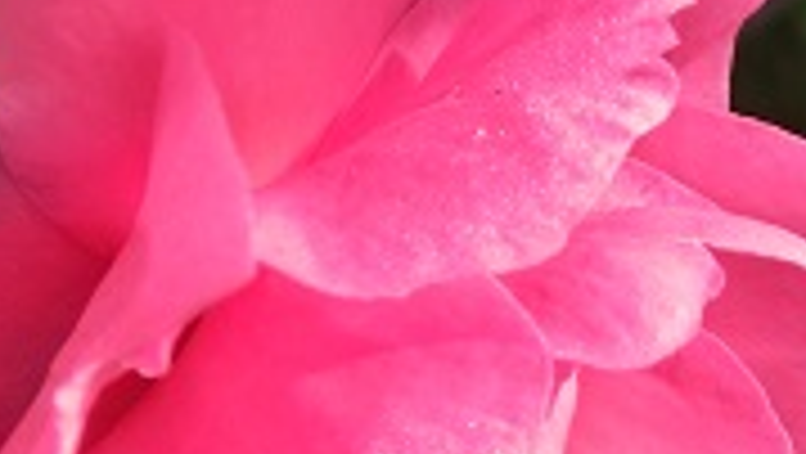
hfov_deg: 20.2
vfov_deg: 11.5
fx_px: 2224
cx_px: 696
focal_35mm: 104
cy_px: 535
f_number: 4.1
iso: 80
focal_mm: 6.5
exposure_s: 1/320
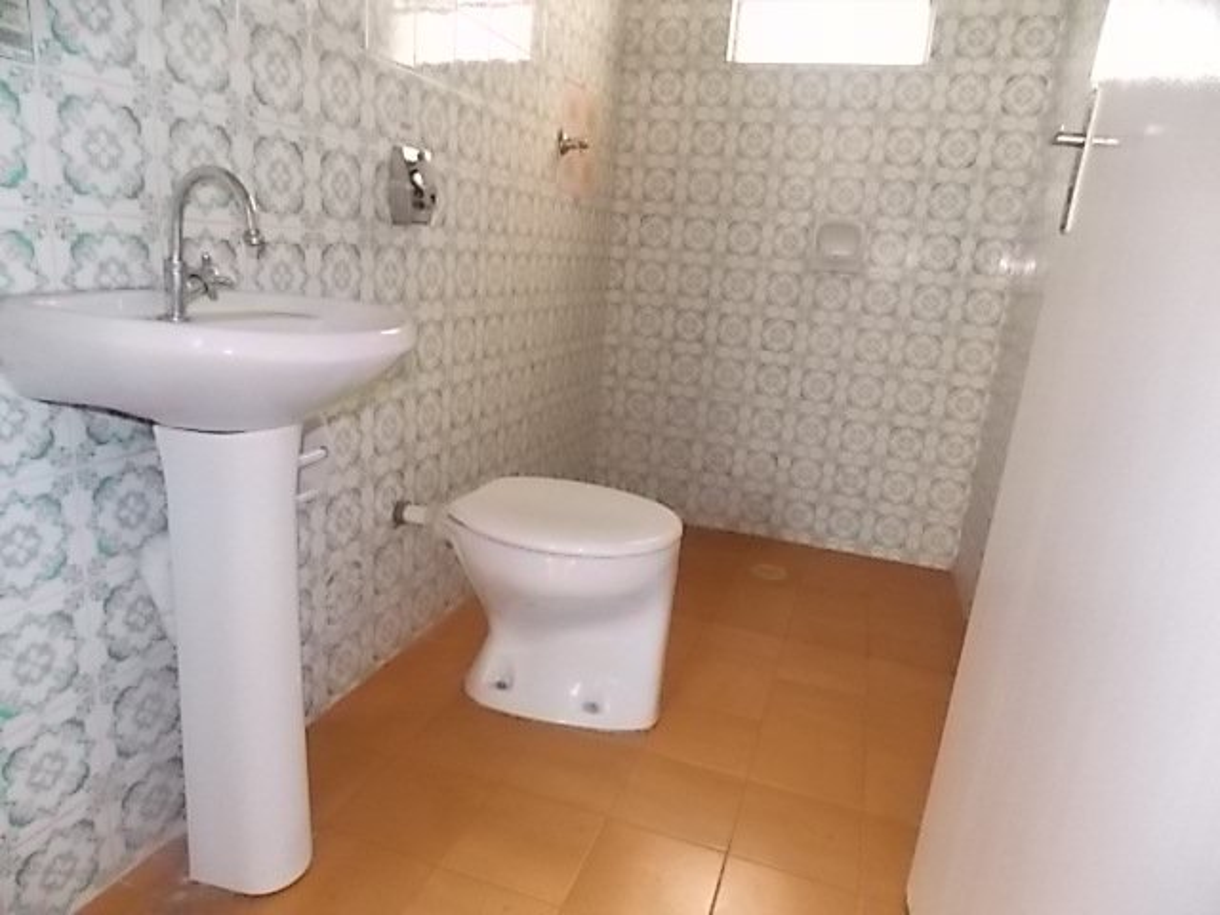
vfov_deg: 58.9
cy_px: 458
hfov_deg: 73.9
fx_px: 811
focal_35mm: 23
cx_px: 610
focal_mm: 4
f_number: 3.1
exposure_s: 1/30
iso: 320
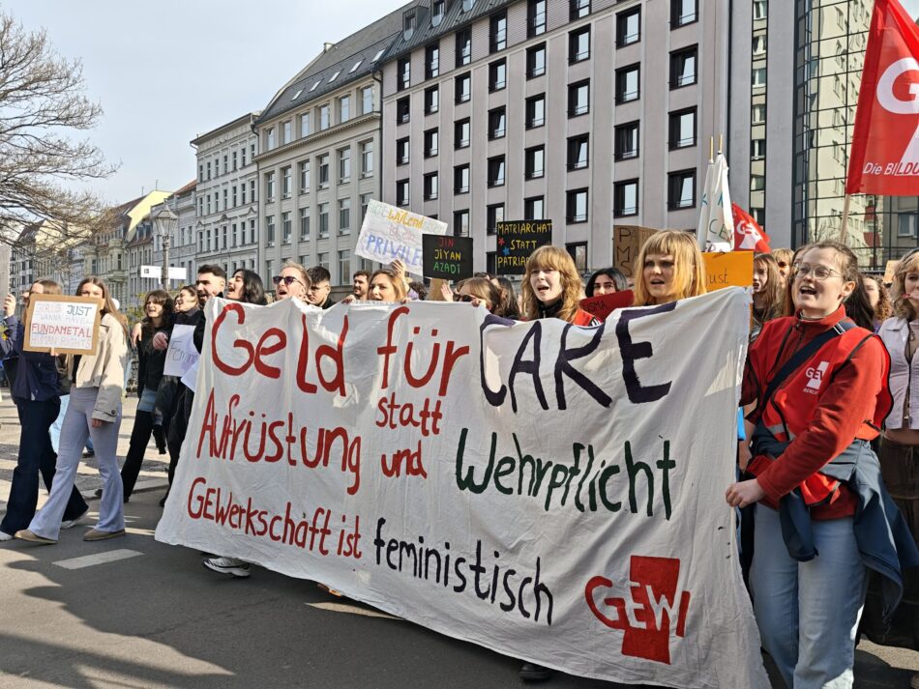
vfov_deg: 40.7
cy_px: 344
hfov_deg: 52.6
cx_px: 460
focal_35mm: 35
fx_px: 929
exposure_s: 1/1389
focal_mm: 8.72
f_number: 1.63
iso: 50
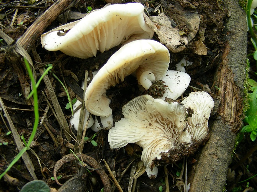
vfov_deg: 37.7
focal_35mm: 38
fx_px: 282
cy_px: 96
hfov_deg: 49.0
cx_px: 128
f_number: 3.5
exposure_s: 1/116
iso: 50
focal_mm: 6.3
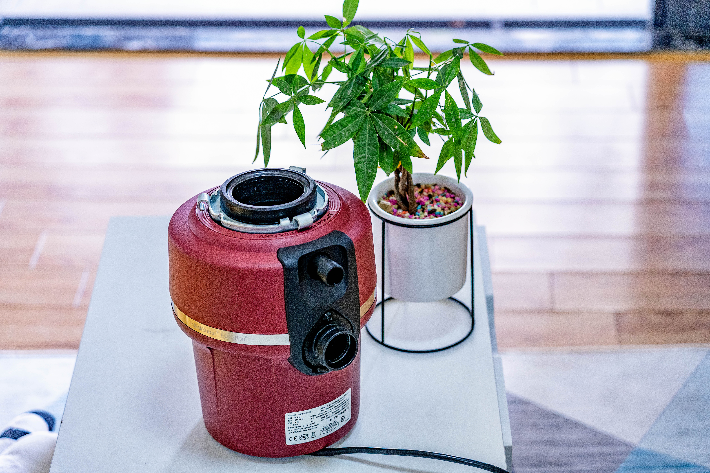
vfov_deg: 15.9
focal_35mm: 86
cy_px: 236
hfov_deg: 23.6
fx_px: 1696
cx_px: 355
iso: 1250
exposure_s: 1/80
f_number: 4
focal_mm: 86
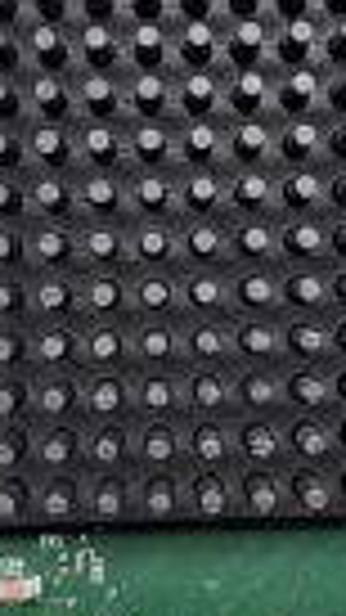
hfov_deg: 11.0
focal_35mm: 110
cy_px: 180
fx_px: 1795
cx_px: 130
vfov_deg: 19.4
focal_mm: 5.4
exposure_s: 1/100
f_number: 1.8
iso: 400
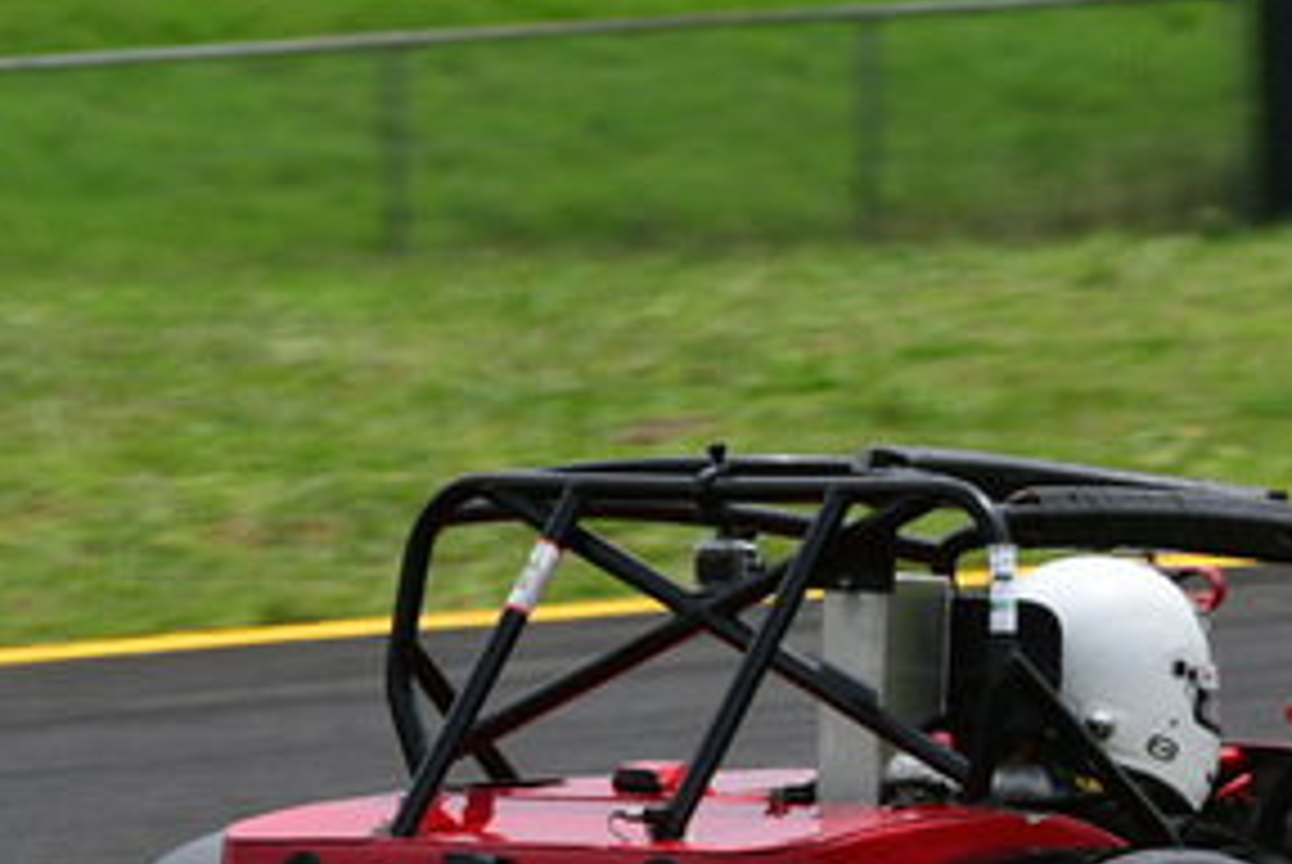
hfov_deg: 2.0
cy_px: 666
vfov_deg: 1.3
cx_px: 1328
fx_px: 37541
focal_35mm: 1045
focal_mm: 250
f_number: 11
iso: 400
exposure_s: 1/640
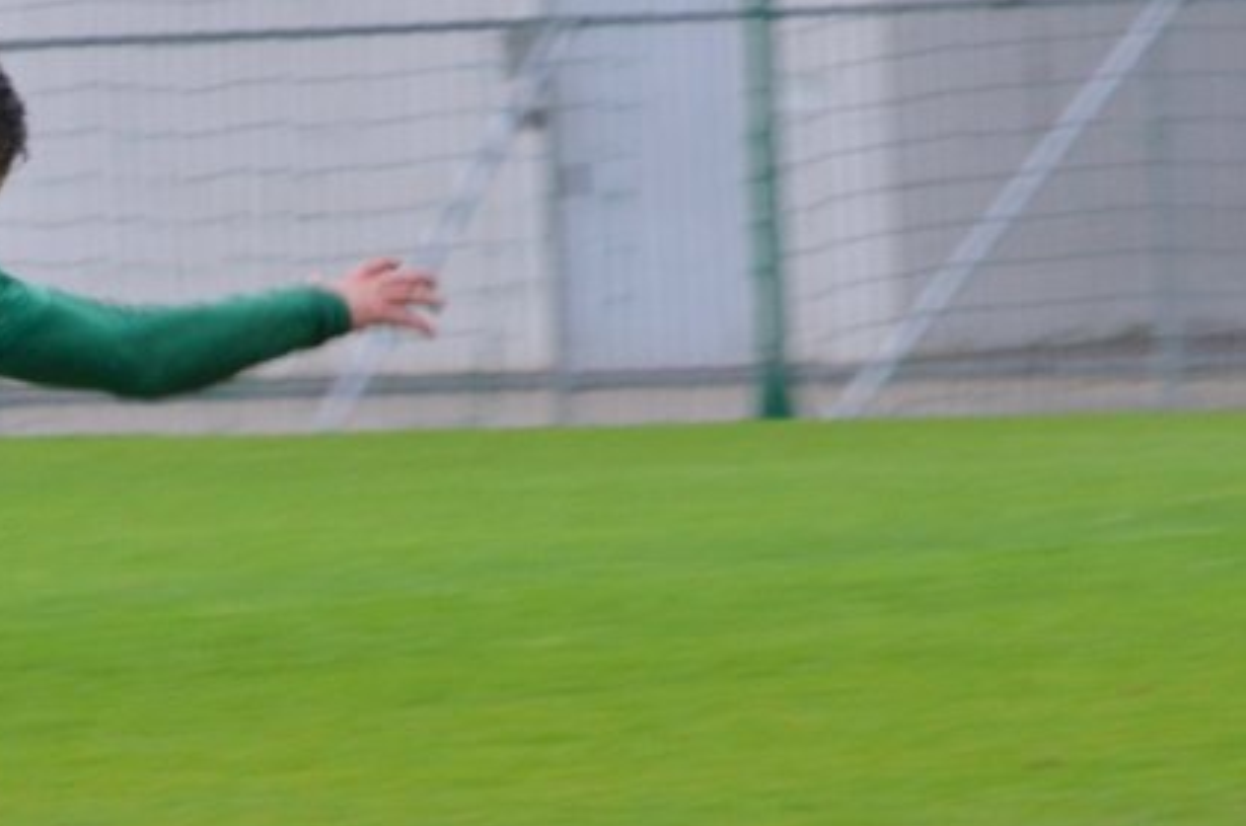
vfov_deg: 2.6
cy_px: 629
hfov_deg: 4.0
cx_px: -329
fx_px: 17998
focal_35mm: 521
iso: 500
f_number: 7.1
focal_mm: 122
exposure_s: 1/125
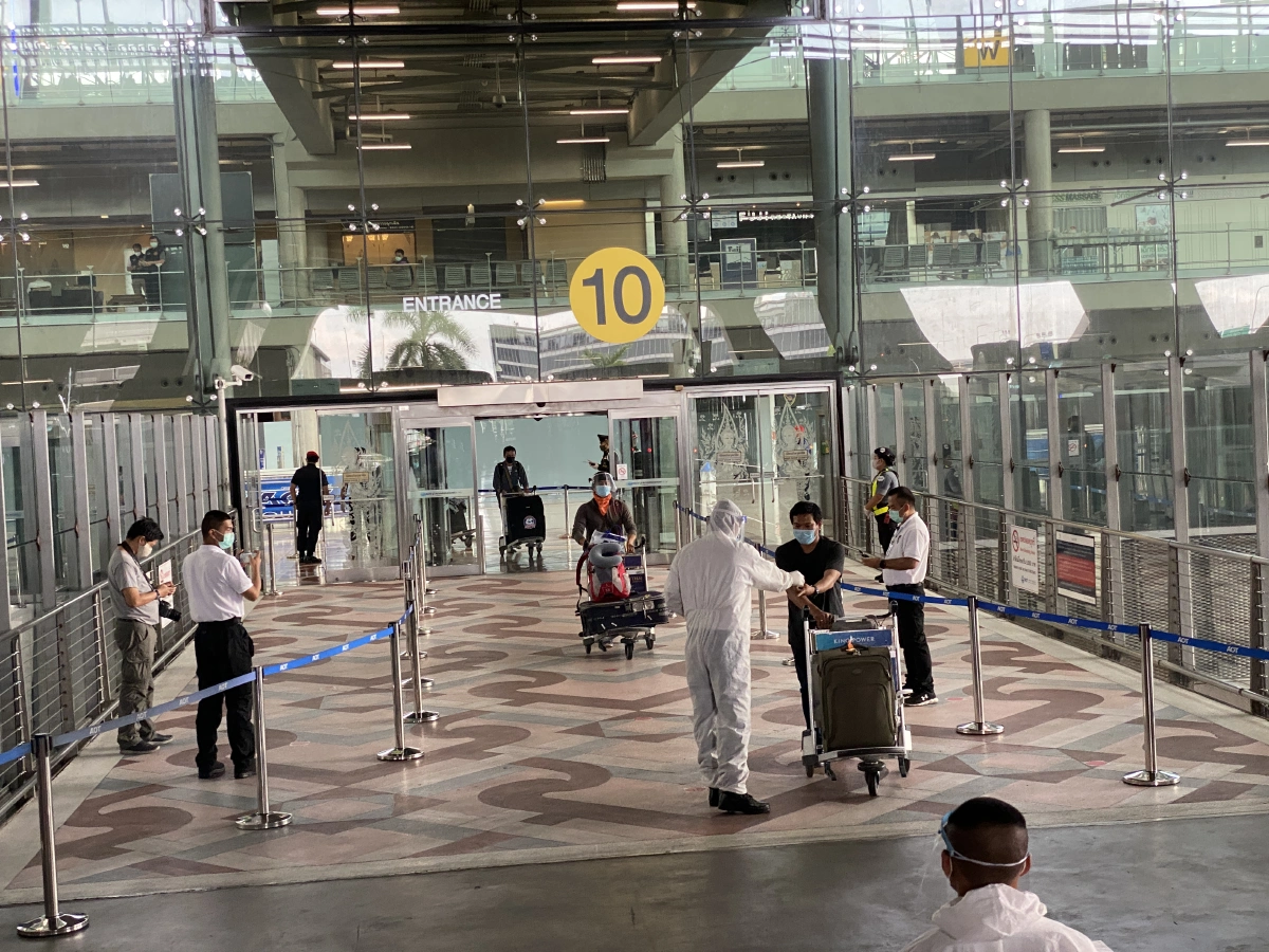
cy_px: 476
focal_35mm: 52
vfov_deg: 28.0
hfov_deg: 36.8
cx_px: 634
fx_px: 1906
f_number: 2
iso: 160
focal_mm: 6
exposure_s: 1/76
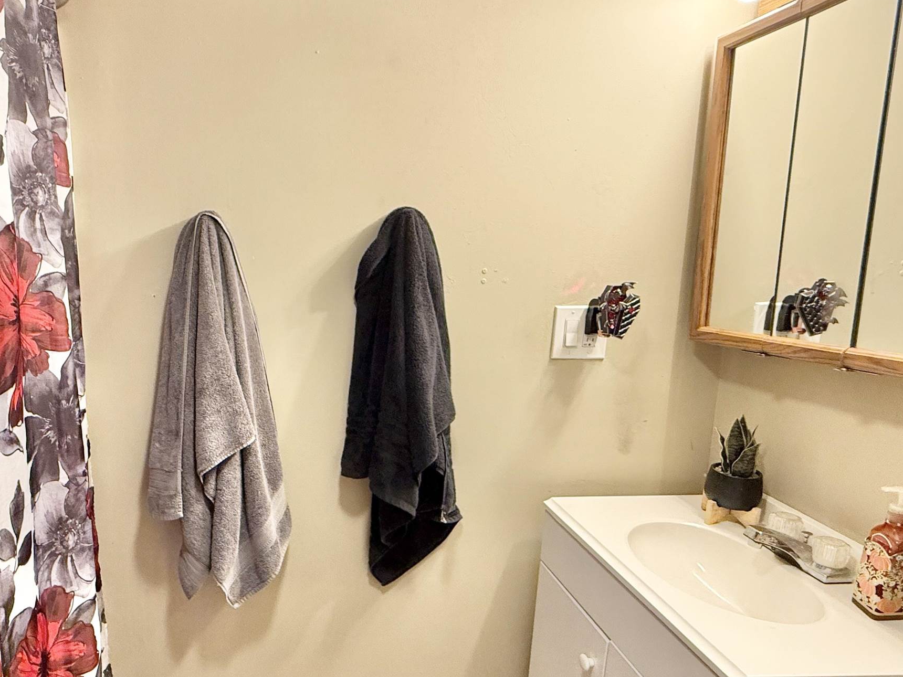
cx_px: 250
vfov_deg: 54.8
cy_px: 369
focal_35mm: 25
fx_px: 652
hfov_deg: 66.0
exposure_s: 1/120
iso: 320
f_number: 2.2
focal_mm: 2.22
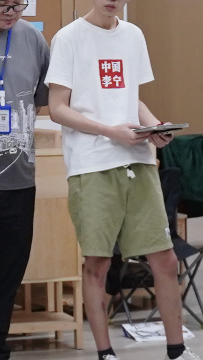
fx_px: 1845
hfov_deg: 6.3
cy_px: 312
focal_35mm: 193
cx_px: 115
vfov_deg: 11.1
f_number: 2.8
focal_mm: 24
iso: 800
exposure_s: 1/125
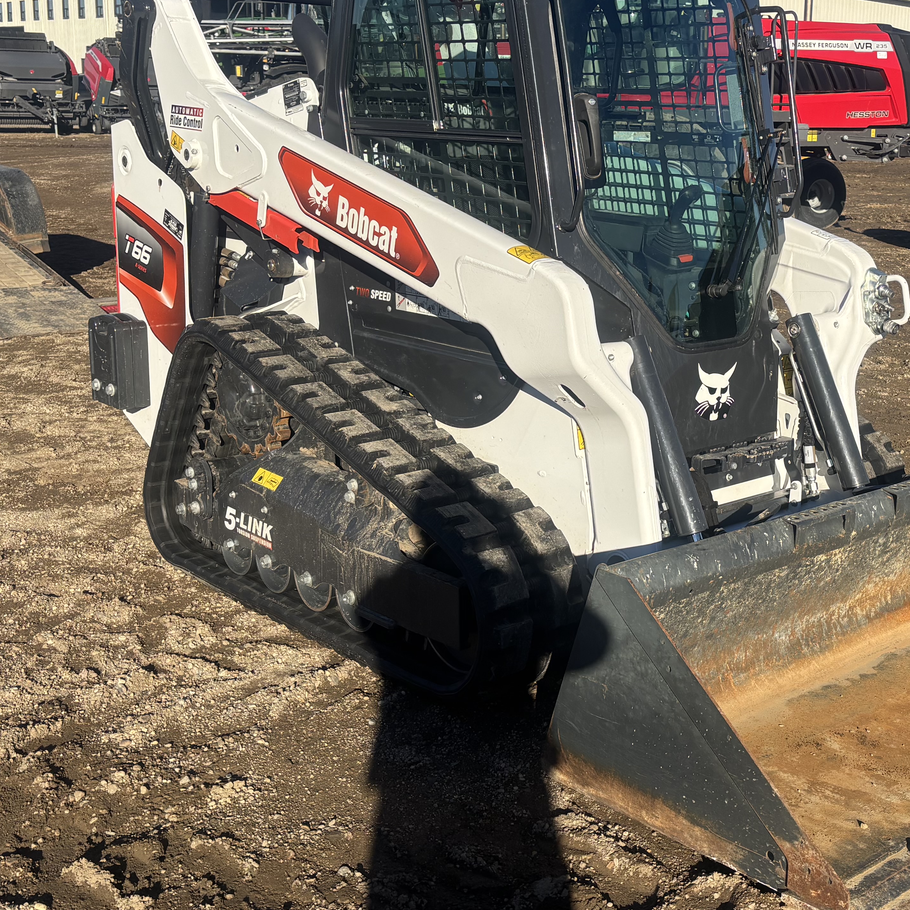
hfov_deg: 36.0
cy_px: 375
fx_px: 1368
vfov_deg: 36.7
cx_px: 674
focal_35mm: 46
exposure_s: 1/3413
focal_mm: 5.96
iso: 50
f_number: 1.6
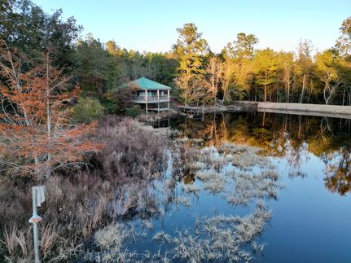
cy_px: 132
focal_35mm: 24
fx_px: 243
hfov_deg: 71.6
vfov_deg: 56.8
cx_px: 176
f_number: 1.7
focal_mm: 6.72
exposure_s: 1/250
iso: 100
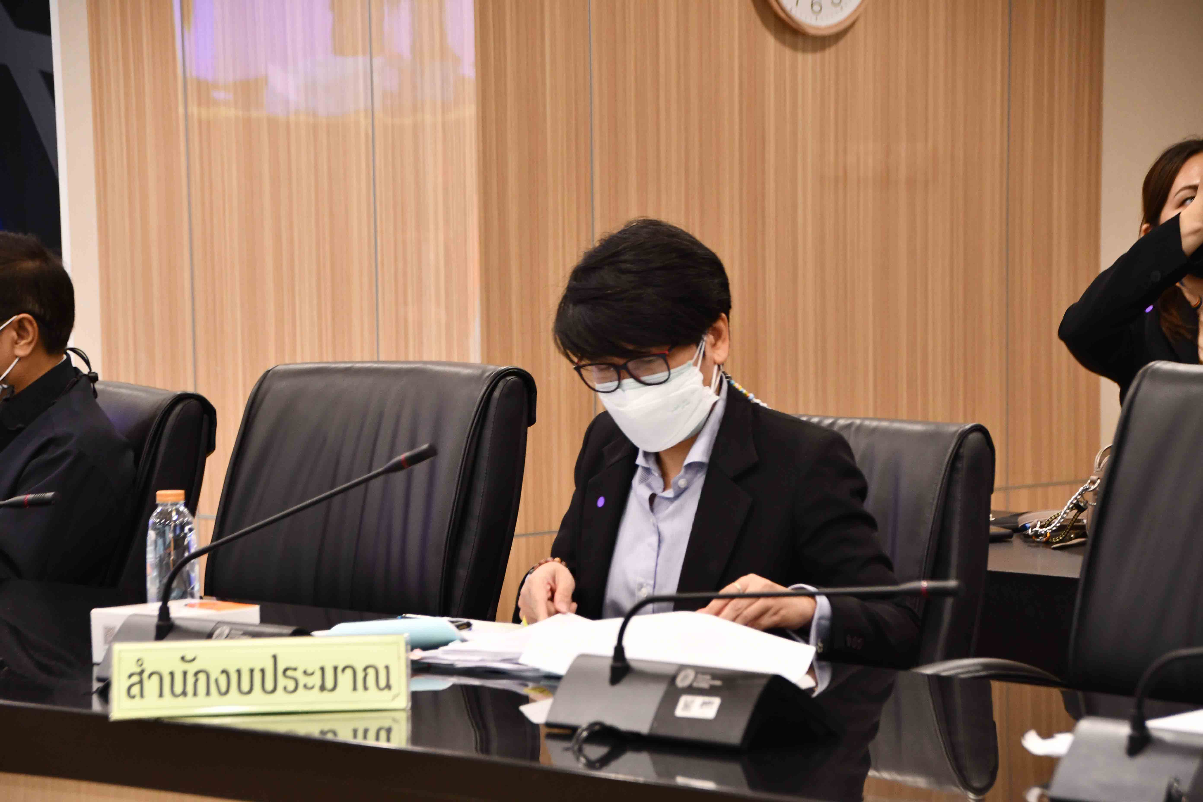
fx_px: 4511
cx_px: 602
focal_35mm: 135
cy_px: 401
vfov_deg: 10.2
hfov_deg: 15.2
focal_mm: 90
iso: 1600
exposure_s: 1/60
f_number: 5.6
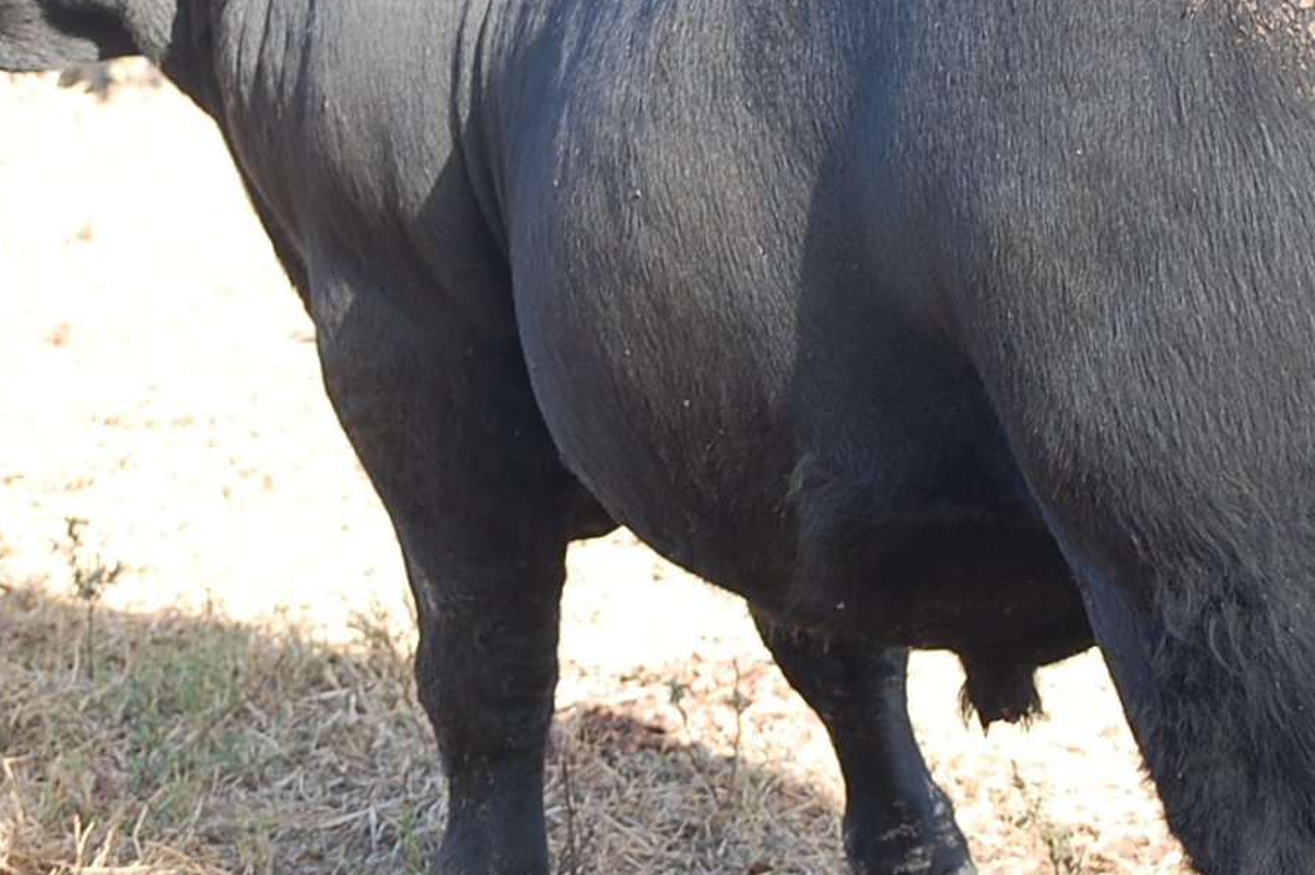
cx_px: 725
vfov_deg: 8.7
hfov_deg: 13.1
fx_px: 5730
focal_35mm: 157
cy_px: 130
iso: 320
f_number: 5.6
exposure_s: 1/125
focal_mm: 55
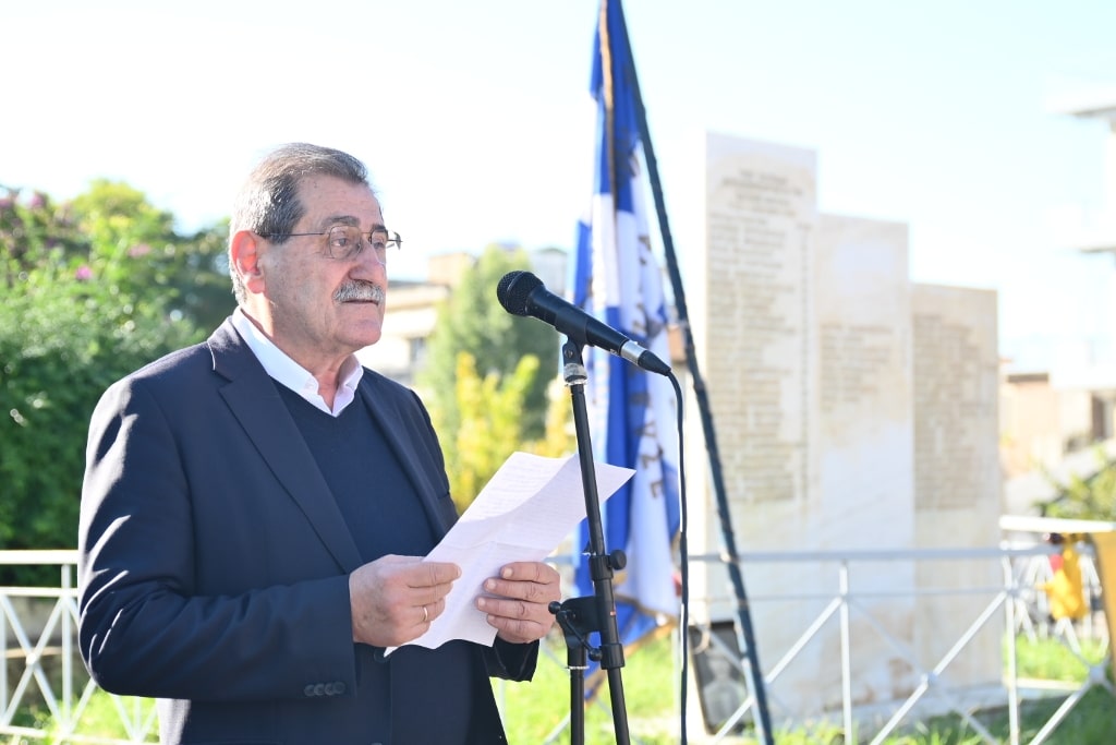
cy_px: 372
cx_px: 558
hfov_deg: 30.1
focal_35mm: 67
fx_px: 2077
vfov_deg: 20.3
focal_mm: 45
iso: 125
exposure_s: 1/500
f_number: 2.8
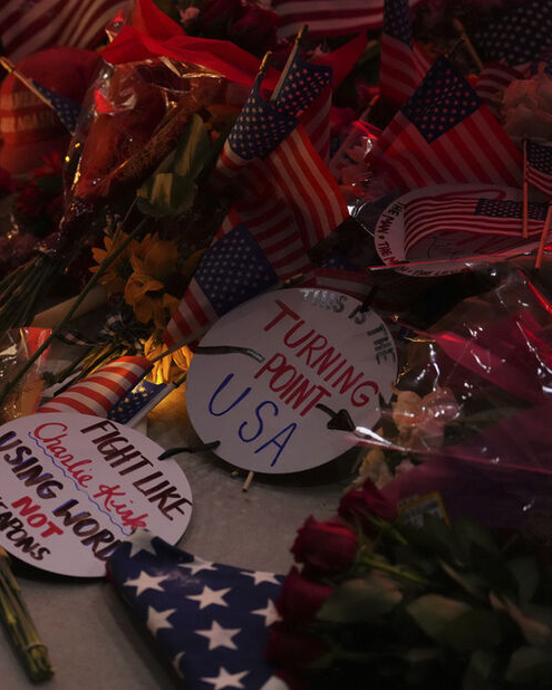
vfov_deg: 19.4
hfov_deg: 15.4
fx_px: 2020
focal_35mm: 99
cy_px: 346
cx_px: 55
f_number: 2.8
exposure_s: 1/400
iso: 8000
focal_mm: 70
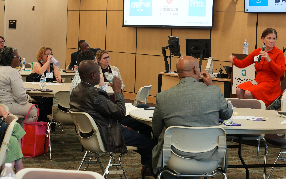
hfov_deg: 20.1
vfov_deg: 12.7
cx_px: 81
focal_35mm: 103
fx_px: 803
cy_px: 45
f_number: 5
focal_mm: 50
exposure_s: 1/20
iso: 500
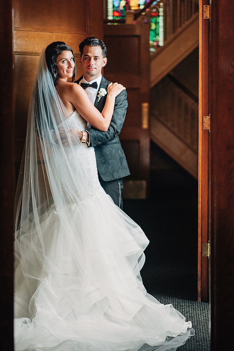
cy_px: 176
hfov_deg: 14.7
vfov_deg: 21.9
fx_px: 906
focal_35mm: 93
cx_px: 117
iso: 800
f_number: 1.8
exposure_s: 1/1600
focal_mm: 85
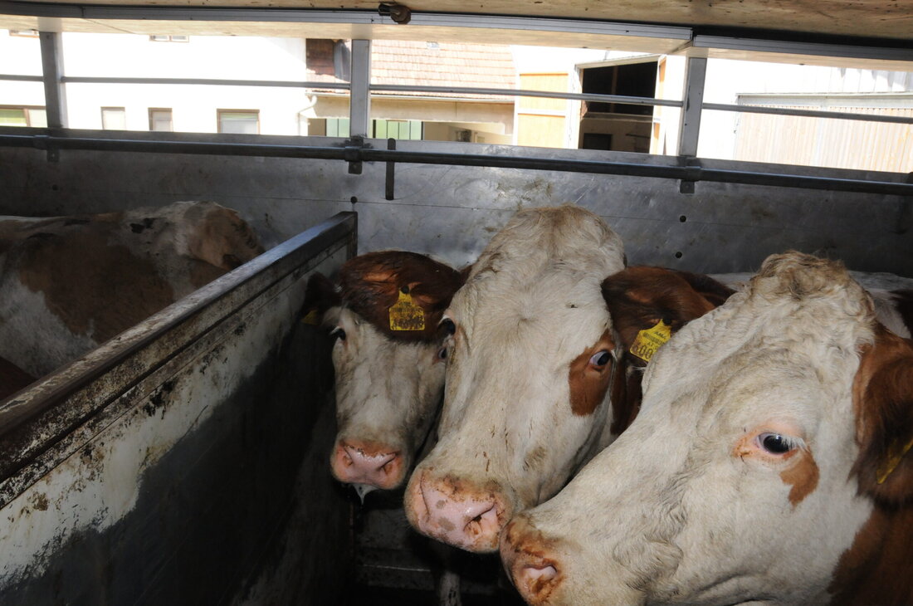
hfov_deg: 67.5
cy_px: 303
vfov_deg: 47.8
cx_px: 456
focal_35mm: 27
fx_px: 684
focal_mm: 18
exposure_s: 1/250
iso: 1250
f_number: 10
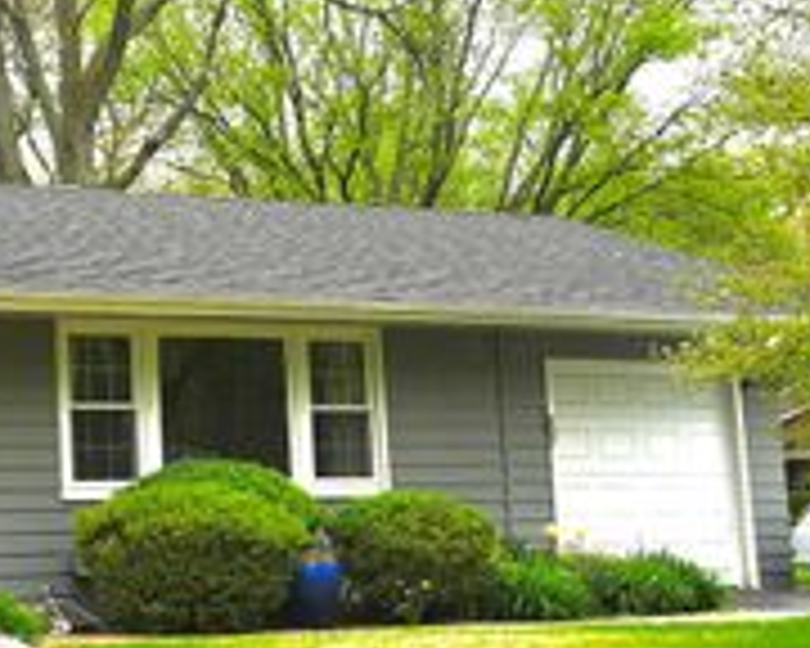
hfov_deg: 21.6
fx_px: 1870
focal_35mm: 78
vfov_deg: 19.2
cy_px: 34
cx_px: -302
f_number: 5
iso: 100
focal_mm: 30
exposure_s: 1/200
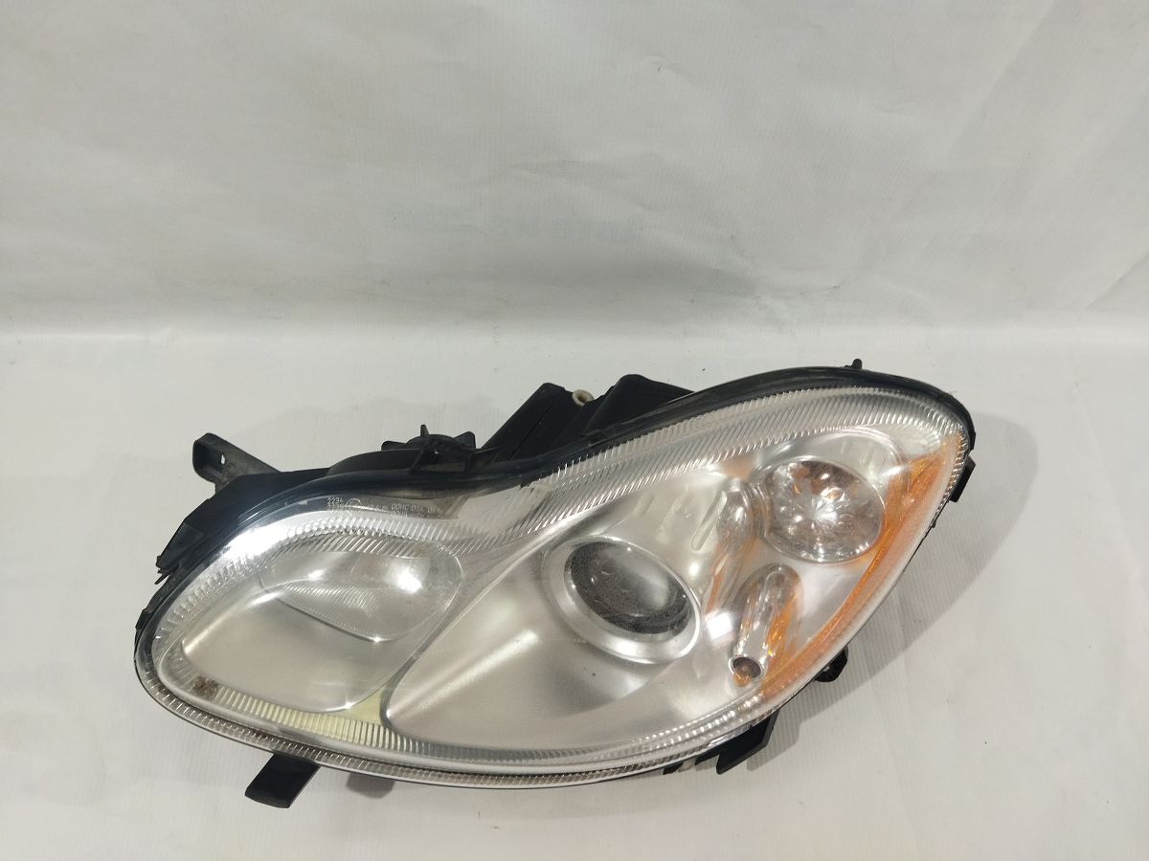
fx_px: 896
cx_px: 574
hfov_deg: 65.3
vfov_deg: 51.4
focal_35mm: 27
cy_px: 430
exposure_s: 1/50
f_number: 1.79
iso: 156
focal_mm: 4.71
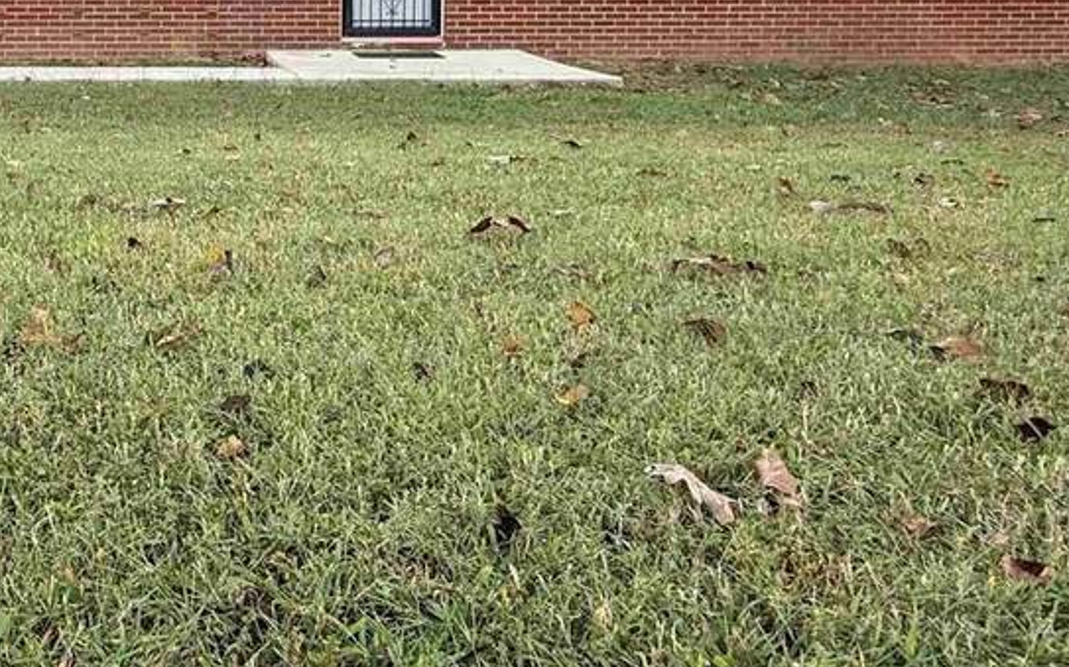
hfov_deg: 50.9
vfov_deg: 34.0
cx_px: 169
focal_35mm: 35
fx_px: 1019
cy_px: 50
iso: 64
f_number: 2.2
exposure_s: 1/363
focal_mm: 2.22
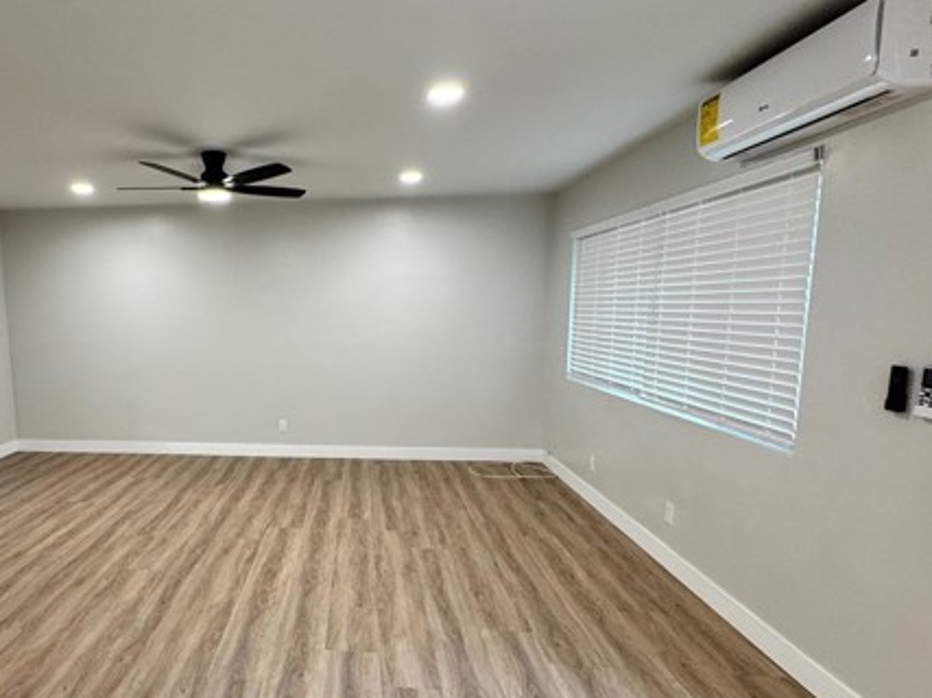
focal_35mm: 21
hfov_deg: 76.0
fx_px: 565
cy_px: 373
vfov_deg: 63.4
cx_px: 297
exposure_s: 1/120
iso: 200
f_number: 2.2
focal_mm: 2.22
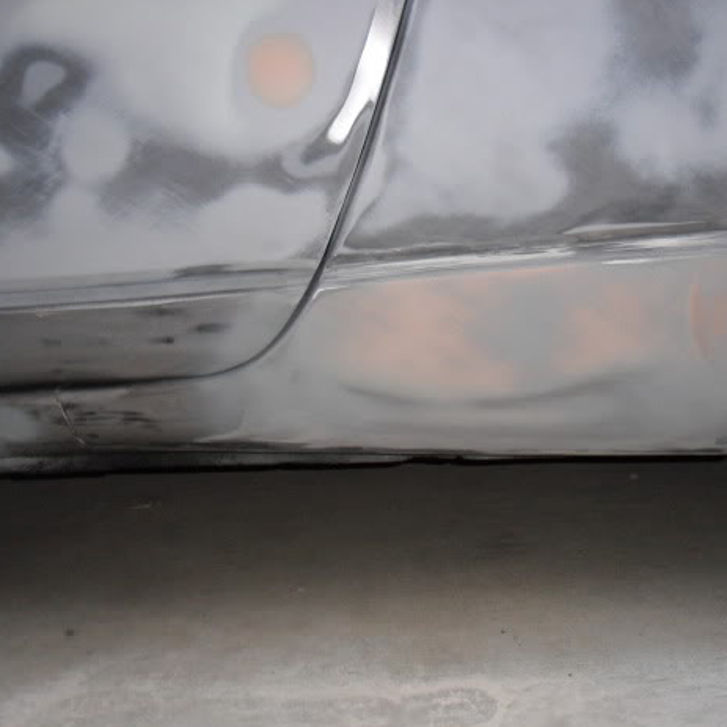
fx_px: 784
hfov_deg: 49.4
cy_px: 372
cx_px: 438
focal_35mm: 33
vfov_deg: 49.7
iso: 200
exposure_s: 1/45
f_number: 3.5
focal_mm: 4.9
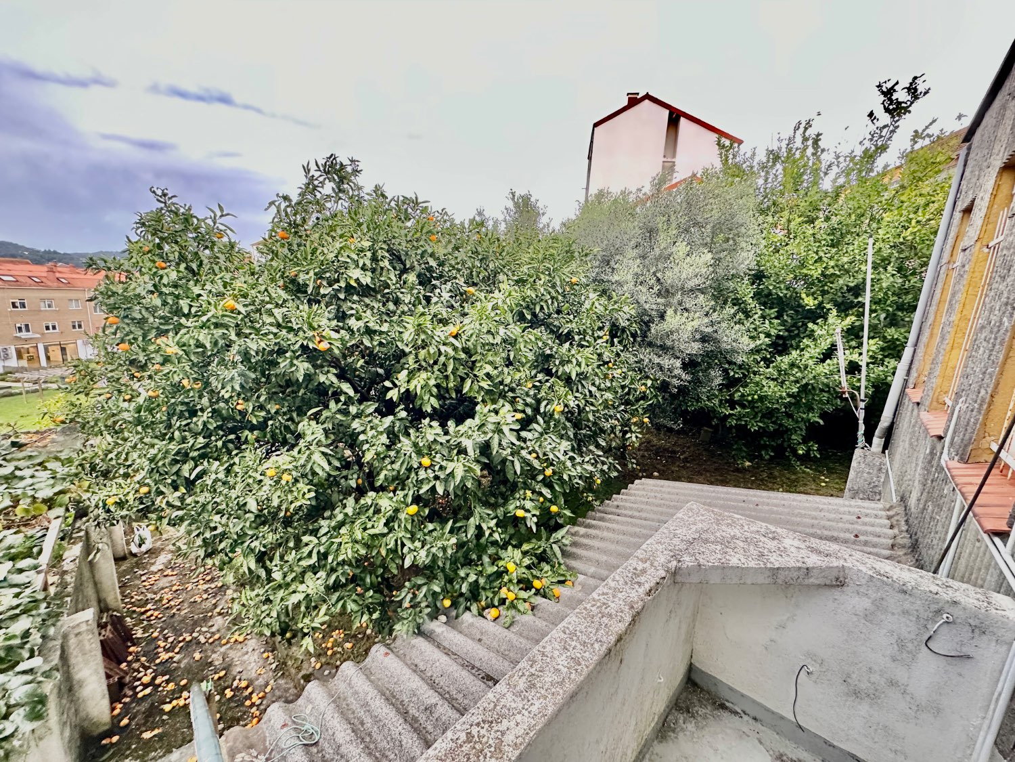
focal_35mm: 14
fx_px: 411
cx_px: 508
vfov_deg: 85.7
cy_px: 381
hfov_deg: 102.1
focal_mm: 2.22
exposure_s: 1/82
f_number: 2.2
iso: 320
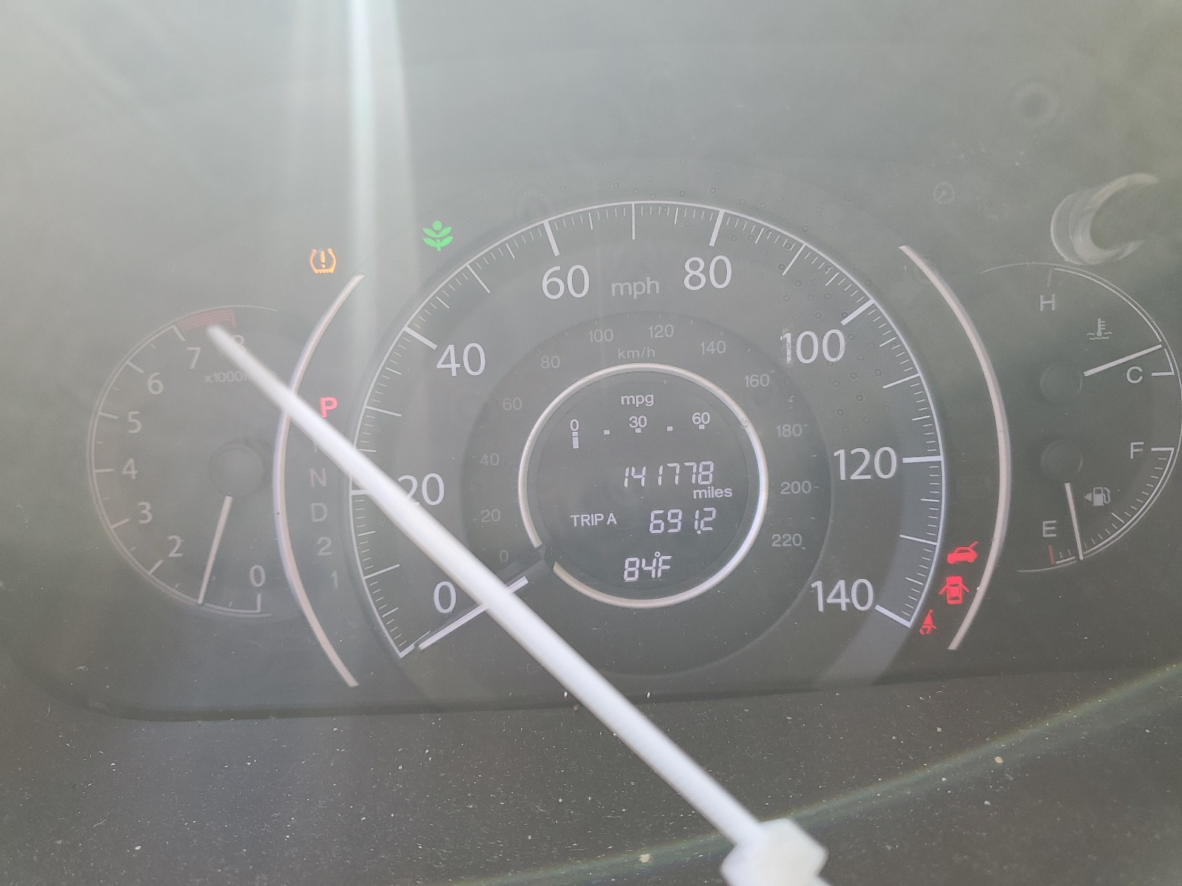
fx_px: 888
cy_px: 443
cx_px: 591
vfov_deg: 53.1
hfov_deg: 67.3
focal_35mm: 26
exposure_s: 1/167
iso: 50
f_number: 1.5
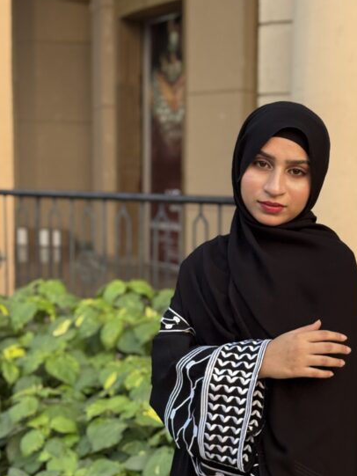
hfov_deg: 20.6
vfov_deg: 27.2
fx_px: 976
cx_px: 263
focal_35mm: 71
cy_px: 316
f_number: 1.78
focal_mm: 6.76
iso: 64
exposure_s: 1/407
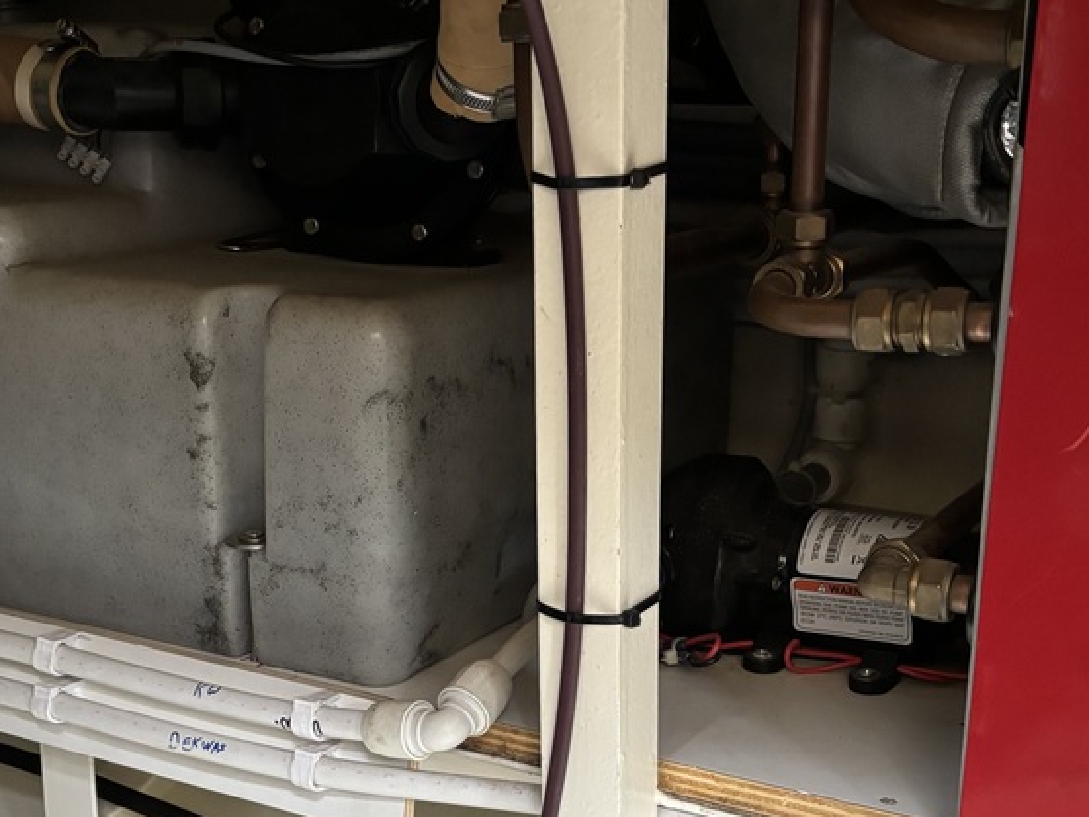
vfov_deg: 25.9
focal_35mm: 56
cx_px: 448
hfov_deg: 34.3
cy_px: 580
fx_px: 1762
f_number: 1.6
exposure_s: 1/40
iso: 640
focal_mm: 5.96
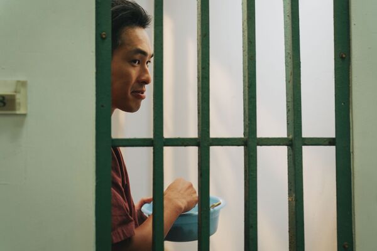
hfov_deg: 31.4
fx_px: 670
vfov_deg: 21.2
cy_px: 126
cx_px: 188
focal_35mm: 64
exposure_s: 1/100
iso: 1600
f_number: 2.8
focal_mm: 64
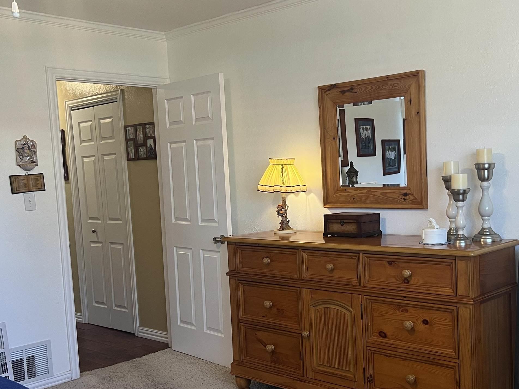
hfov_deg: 44.5
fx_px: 630
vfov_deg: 34.3
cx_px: 323
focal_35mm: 42
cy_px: 226
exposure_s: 1/60
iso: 100
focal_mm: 5.7
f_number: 1.5
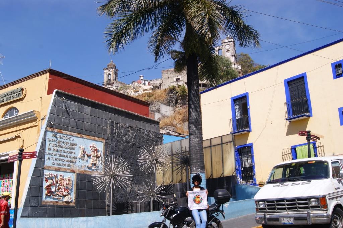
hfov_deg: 49.6
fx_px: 371
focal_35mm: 39
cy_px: 114
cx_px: 172
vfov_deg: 34.2
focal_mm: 26
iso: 100
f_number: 11
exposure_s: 1/125
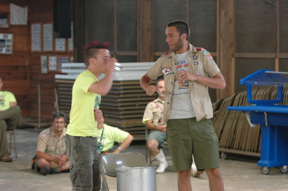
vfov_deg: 9.6
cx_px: 144
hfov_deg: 14.4
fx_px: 1139
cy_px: 96
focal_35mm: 142
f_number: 2.8
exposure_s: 1/30
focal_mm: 95
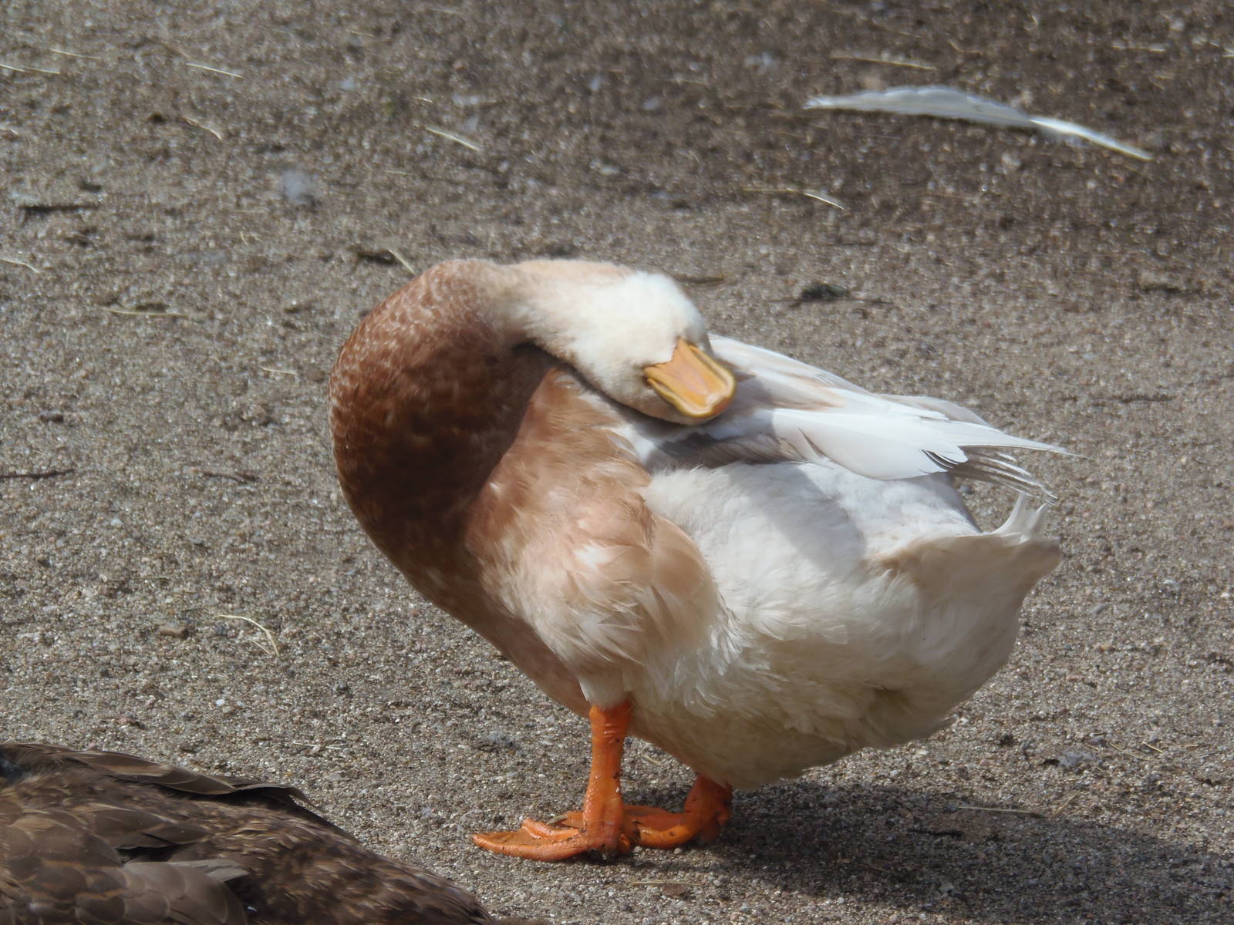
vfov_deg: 5.3
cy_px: 462
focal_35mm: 279
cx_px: 617
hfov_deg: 7.1
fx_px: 9946
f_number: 5.2
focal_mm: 51.7
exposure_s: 1/320
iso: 64
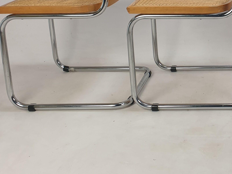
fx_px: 436
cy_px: 8
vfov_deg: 21.9
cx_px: 252
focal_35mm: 65
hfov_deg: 27.4
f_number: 2.4
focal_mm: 4.3
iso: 64
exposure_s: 1/100
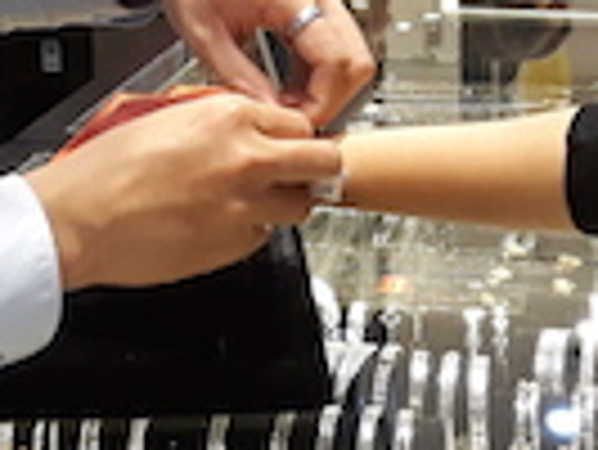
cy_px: -144
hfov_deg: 15.1
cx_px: 229
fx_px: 2248
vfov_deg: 11.1
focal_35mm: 130
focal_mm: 3.71
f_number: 1.7
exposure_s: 1/50
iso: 64
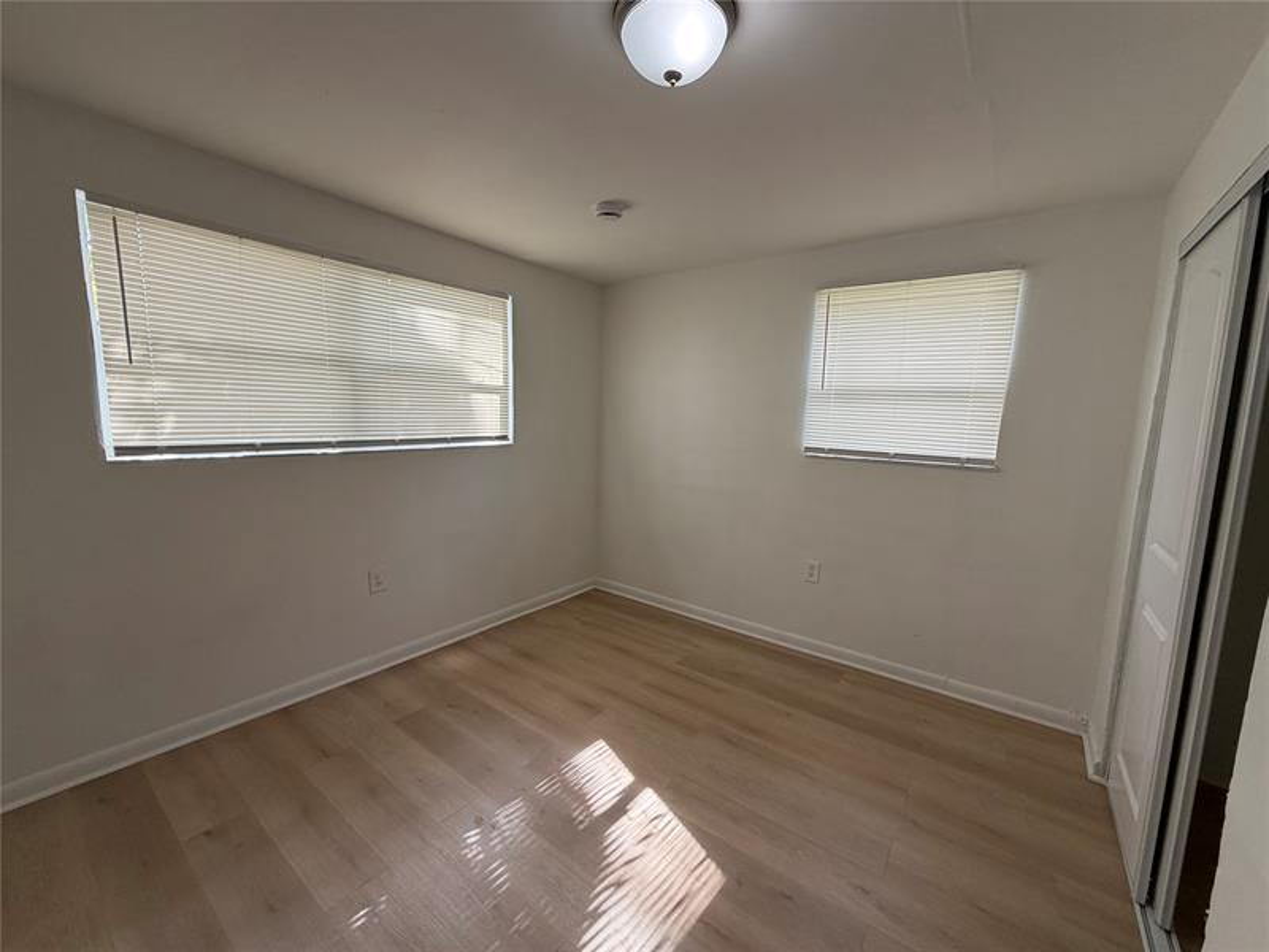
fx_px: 513
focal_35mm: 14
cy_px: 476
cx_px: 634
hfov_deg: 102.1
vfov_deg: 85.7
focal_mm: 2.22
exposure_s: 1/121
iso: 100
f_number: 2.2
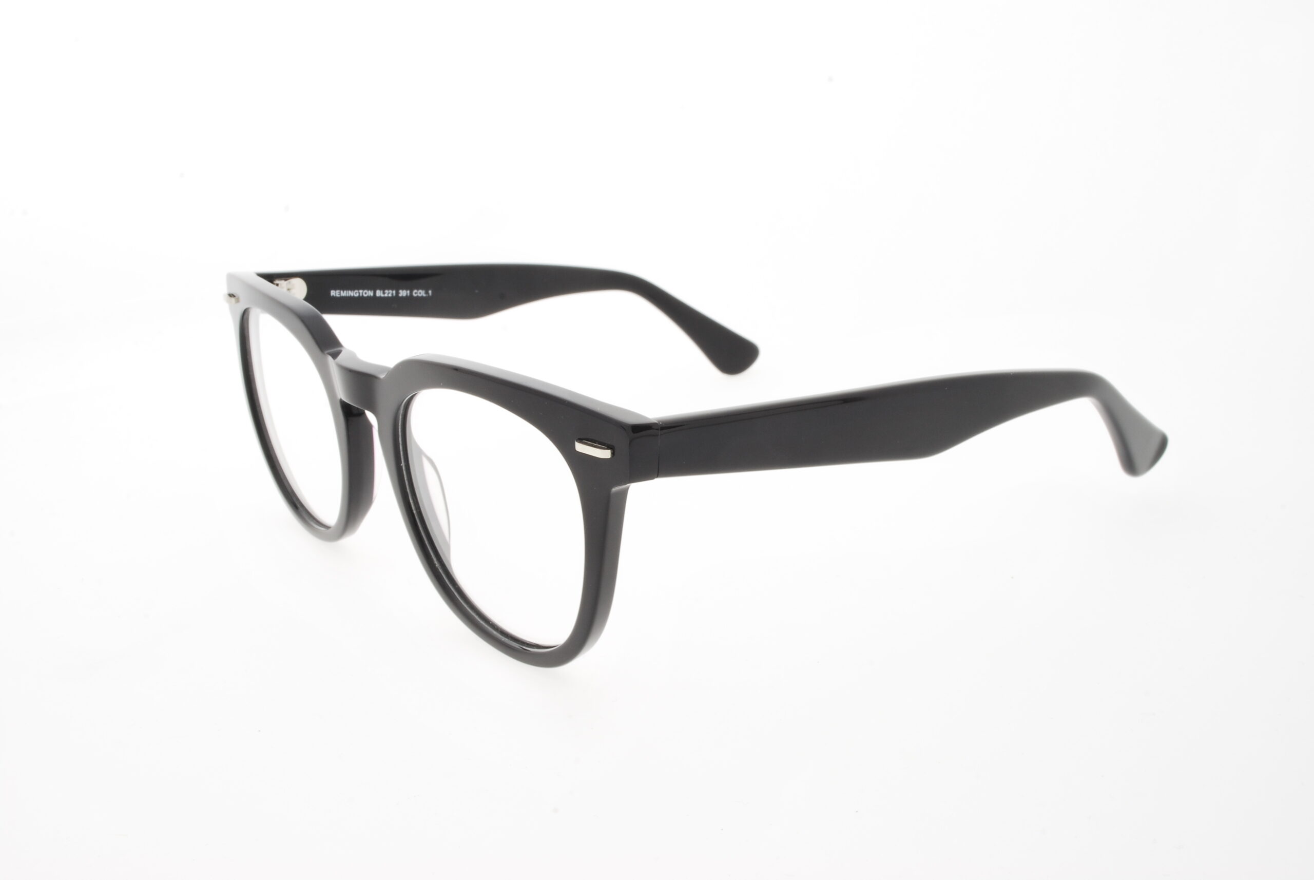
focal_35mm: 42
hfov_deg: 46.3
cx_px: 657
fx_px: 1535
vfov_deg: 32.0
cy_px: 440
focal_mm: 28
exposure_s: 1/13
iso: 100
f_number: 20
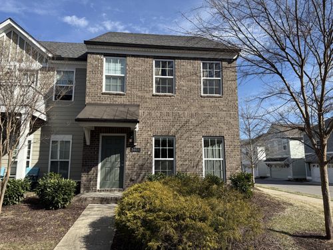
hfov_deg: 71.6
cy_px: 125
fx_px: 231
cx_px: 166
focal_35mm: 24
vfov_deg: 56.8
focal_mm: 6.76
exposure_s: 1/3759
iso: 80
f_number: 1.78
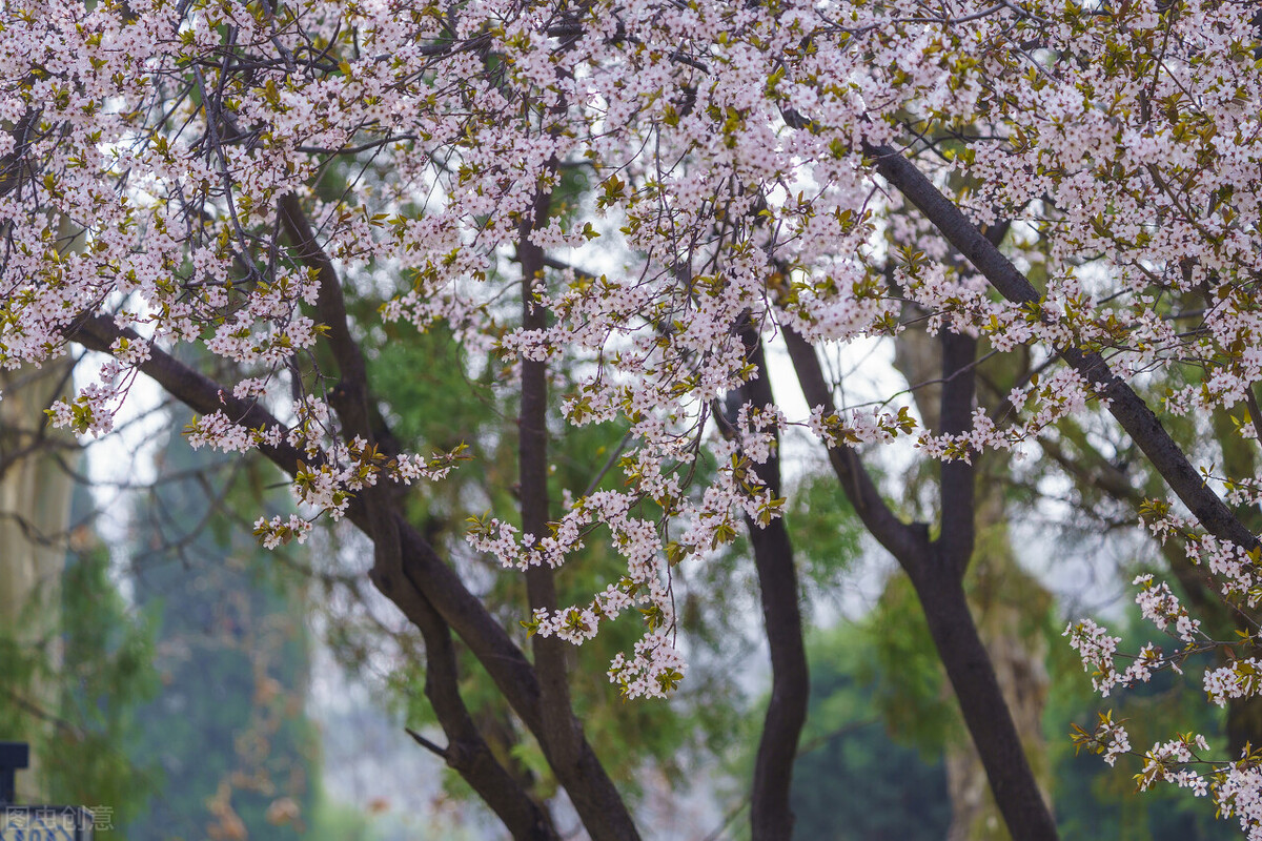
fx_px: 7011
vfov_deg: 6.9
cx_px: 631
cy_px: 420
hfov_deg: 10.3
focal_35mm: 200
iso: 320
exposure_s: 1/500
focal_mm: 200
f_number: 5.6
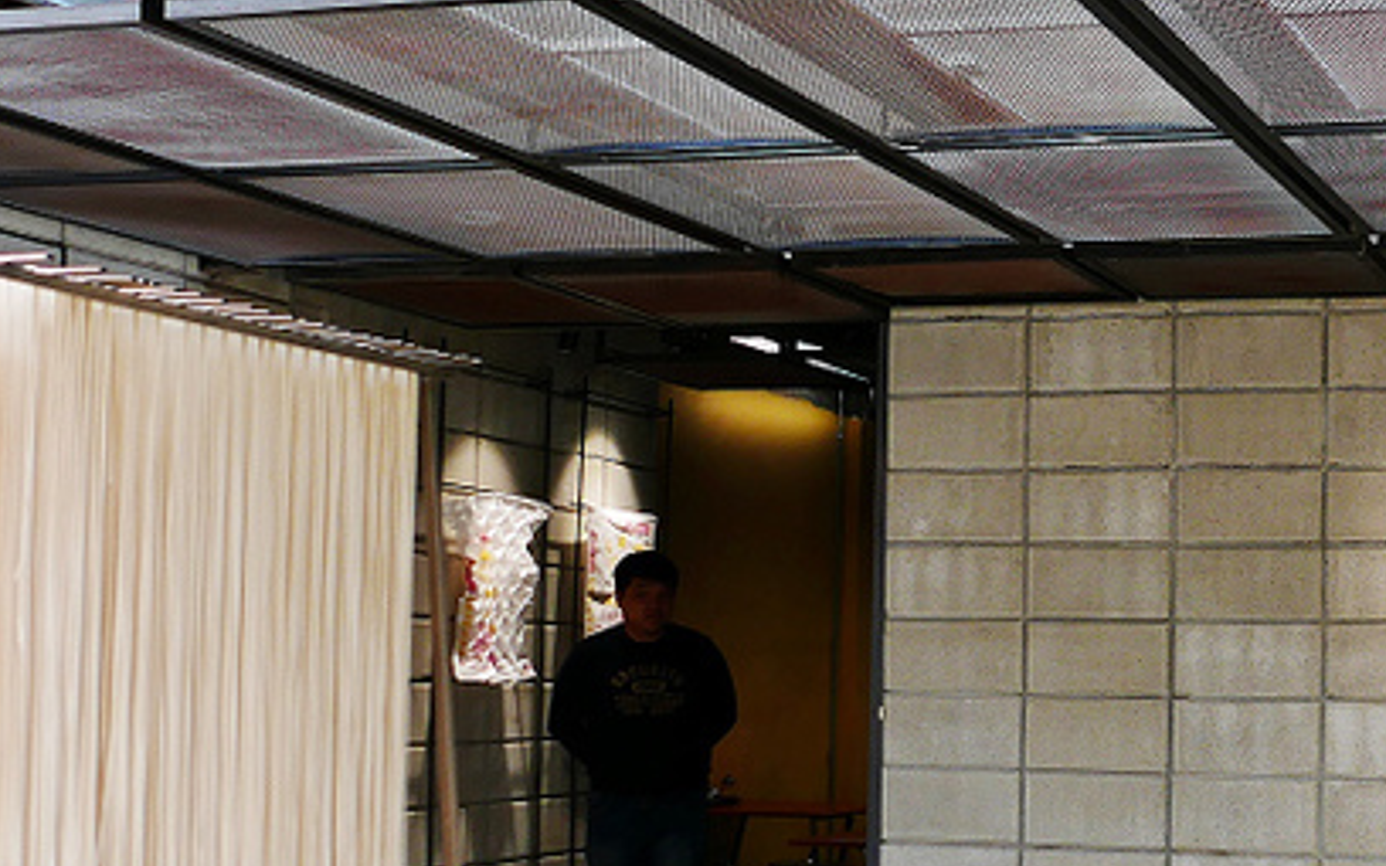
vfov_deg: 25.0
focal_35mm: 51
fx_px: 1926
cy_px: 679
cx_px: 1220
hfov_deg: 37.3
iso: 200
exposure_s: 1/320
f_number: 2.2
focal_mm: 10.9
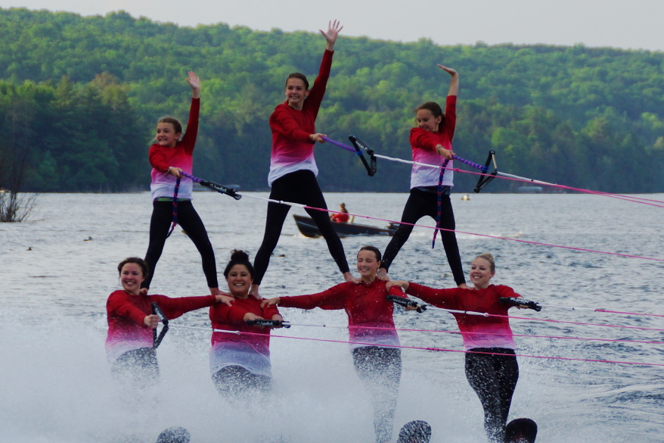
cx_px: 327
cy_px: 240
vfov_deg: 6.2
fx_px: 4094
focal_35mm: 222
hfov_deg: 9.3
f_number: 5.6
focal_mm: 130
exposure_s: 1/200
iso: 160
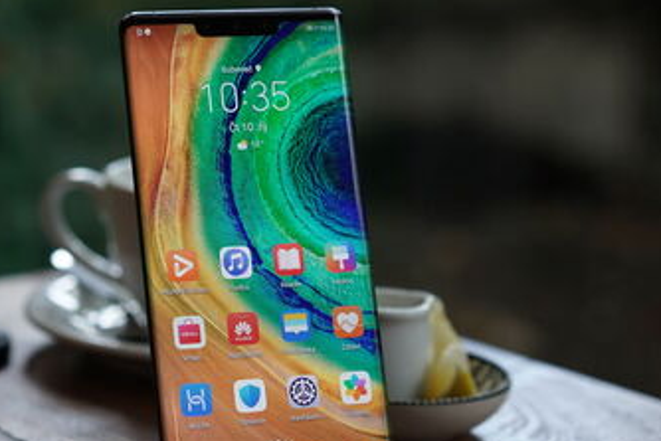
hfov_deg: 19.9
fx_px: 1855
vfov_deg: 13.6
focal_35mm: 101
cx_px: 111
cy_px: 224
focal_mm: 55
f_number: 3.2
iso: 800
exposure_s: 1/160
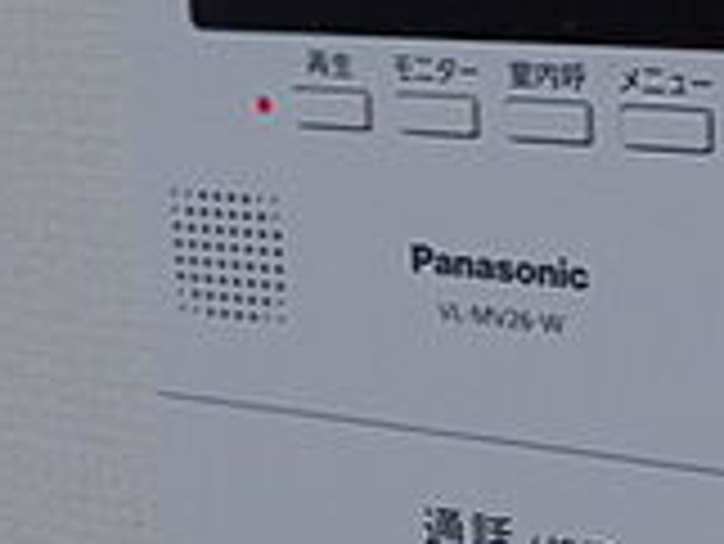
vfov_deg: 17.8
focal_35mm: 82
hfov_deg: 23.2
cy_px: 63
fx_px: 1716
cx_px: 643
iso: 100
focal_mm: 4
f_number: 3.1
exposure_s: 1/45
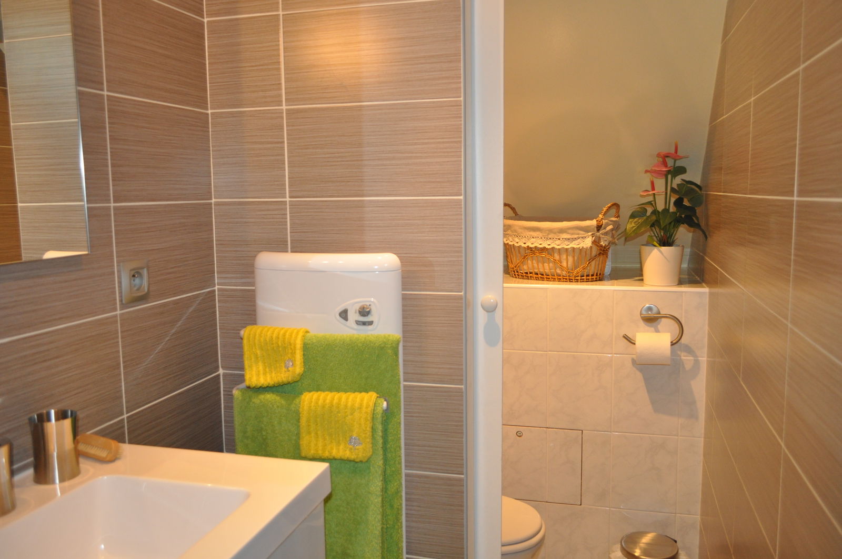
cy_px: 280
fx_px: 701
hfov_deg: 62.0
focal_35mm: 30
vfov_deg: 43.5
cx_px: 421
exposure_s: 1/60
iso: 800
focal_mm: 20
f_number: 3.8
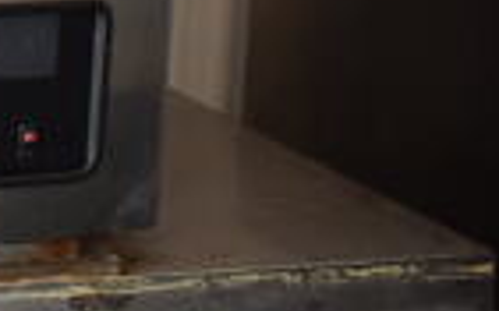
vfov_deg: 10.6
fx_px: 1618
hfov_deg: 14.5
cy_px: -156
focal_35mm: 119
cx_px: -503
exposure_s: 1/125
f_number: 3.5
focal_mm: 18
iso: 900
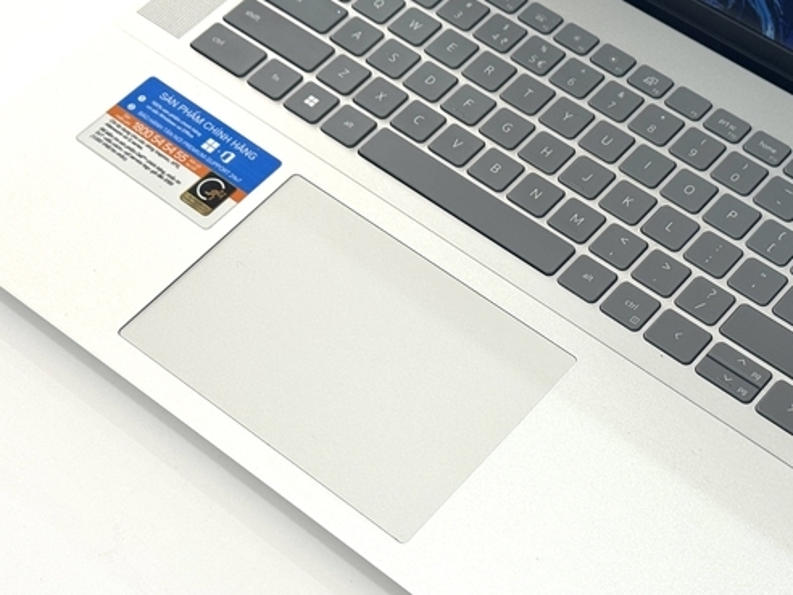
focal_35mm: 78
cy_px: 287
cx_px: 534
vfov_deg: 18.9
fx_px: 1787
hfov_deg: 24.9
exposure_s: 1/197
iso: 64
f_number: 1.78
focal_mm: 6.76
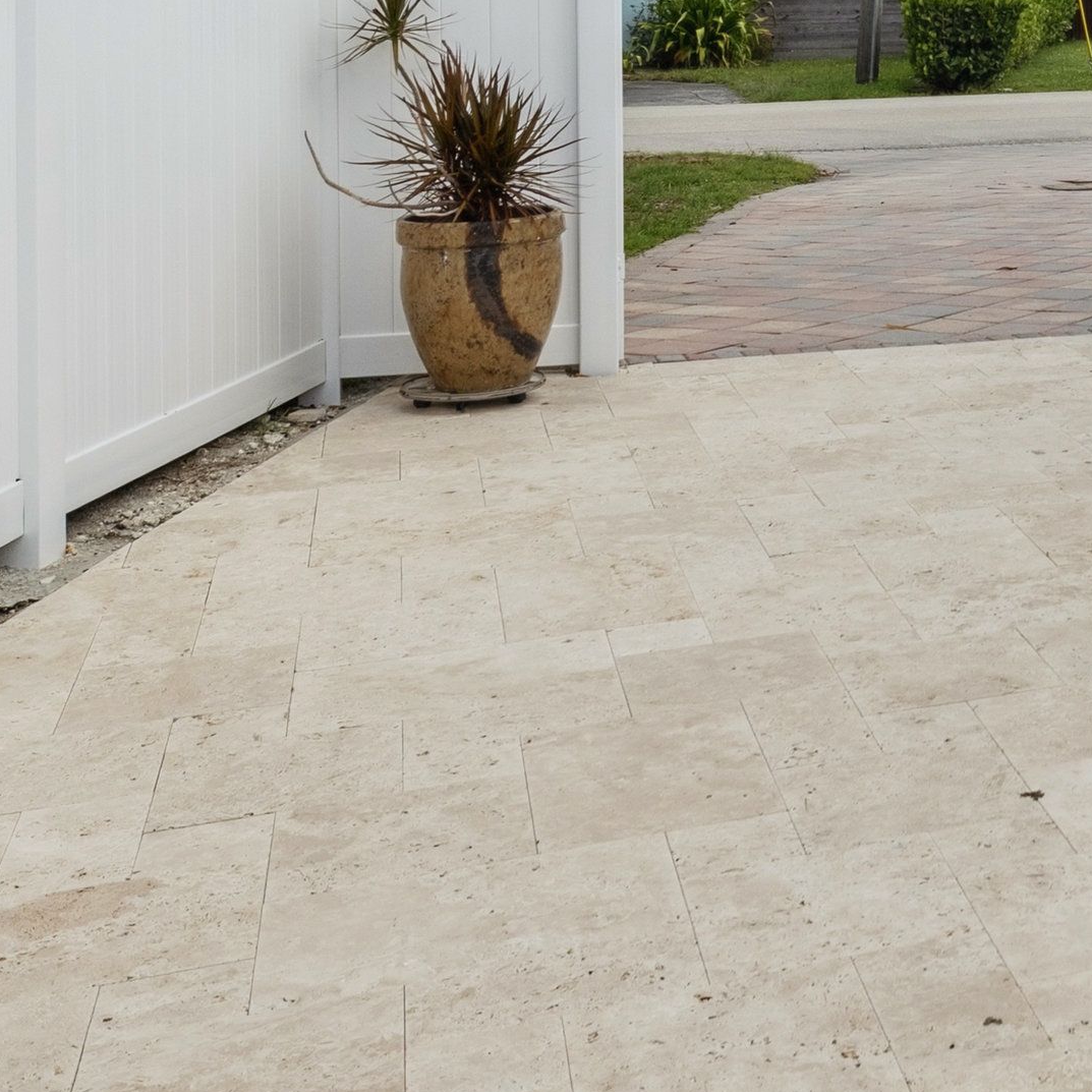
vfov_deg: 26.7
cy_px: 8
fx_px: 2177
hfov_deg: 24.3
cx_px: 1459
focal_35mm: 61
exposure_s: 1/800
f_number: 7.1
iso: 250
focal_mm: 14
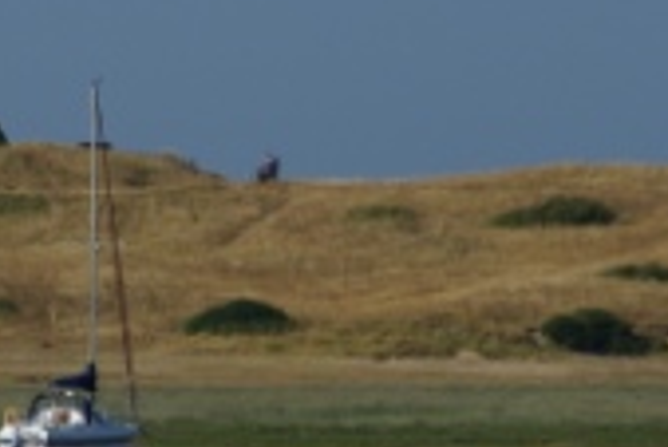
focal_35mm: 796
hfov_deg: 2.6
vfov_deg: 1.7
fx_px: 14783
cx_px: 99
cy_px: 388
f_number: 9
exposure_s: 1/400
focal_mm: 200
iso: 100
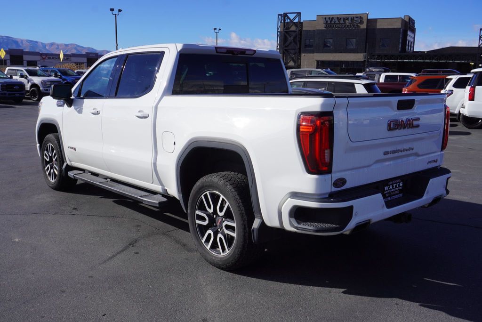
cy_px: 161
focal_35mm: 34
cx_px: 241
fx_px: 462
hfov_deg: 55.1
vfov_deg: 38.4
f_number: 10
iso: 100
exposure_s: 1/250
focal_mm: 23
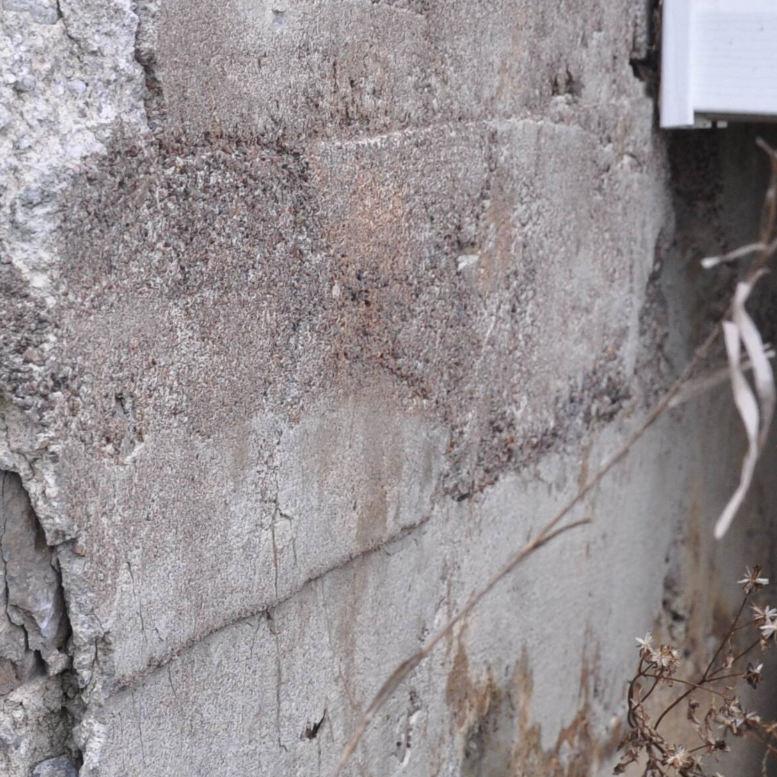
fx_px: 4520
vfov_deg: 9.8
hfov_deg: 9.7
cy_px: 562
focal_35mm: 178
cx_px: -156
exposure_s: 1/125
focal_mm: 38
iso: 360
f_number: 5.6
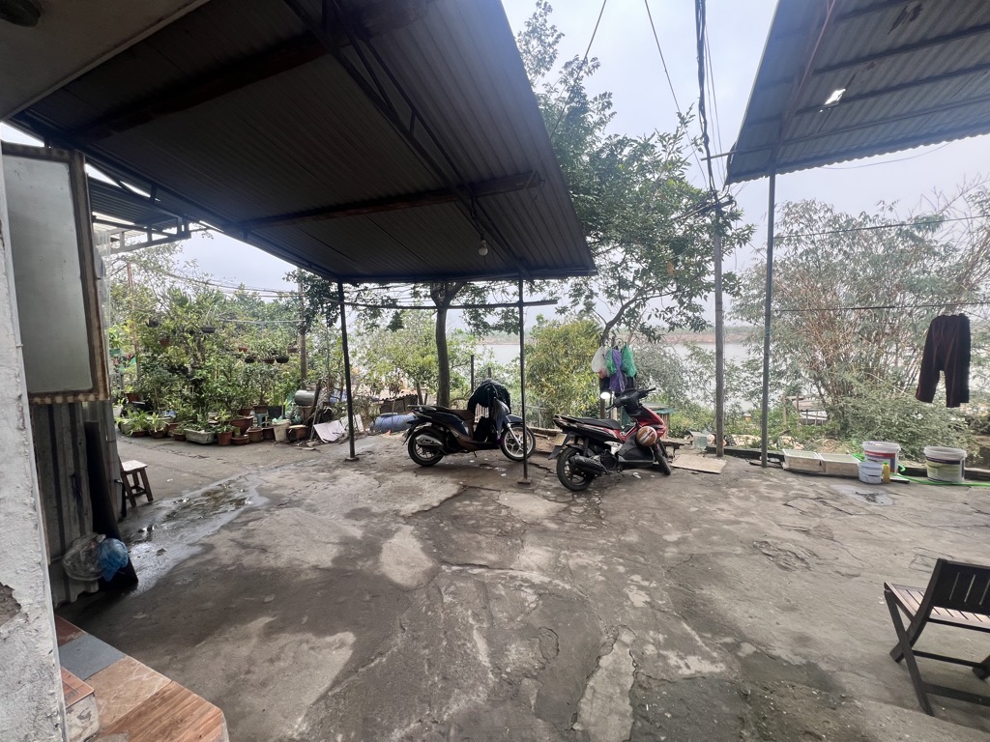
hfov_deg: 106.2
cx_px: 495
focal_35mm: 13
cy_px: 371
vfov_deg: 89.9
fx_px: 372
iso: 32
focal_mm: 1.57
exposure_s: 1/100
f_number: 1.8
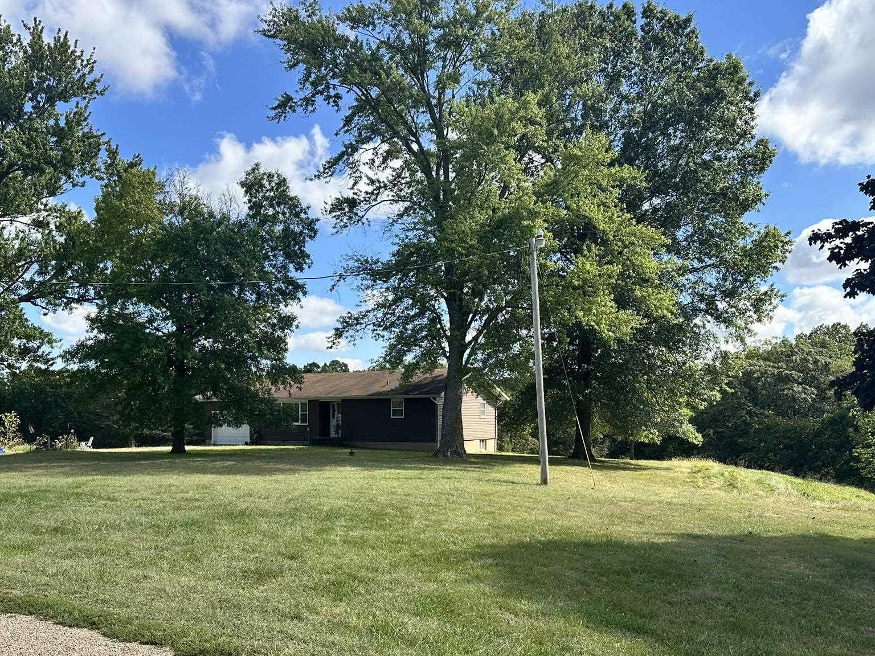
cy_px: 427
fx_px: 809
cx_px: 381
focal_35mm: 32
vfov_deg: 43.7
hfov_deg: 56.6
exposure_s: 1/2525
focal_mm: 6.86
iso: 80
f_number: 1.78
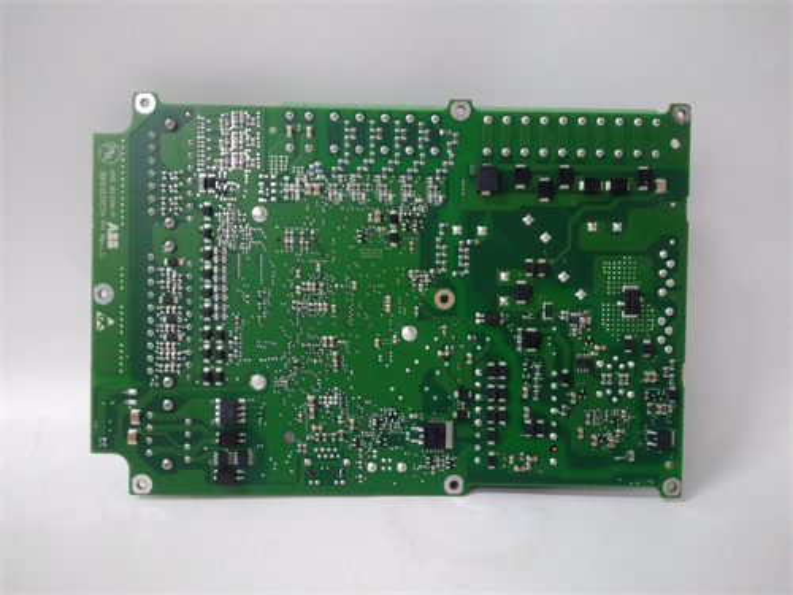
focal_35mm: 27
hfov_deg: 65.3
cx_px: 396
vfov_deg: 51.4
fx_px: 619
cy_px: 298
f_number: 2
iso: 674
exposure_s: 1/33
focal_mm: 3.79
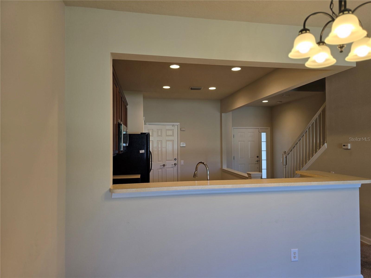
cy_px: 139
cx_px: 186
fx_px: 247
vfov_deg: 58.9
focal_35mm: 23
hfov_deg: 73.9
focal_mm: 6.3
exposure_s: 1/120
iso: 80
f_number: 1.7
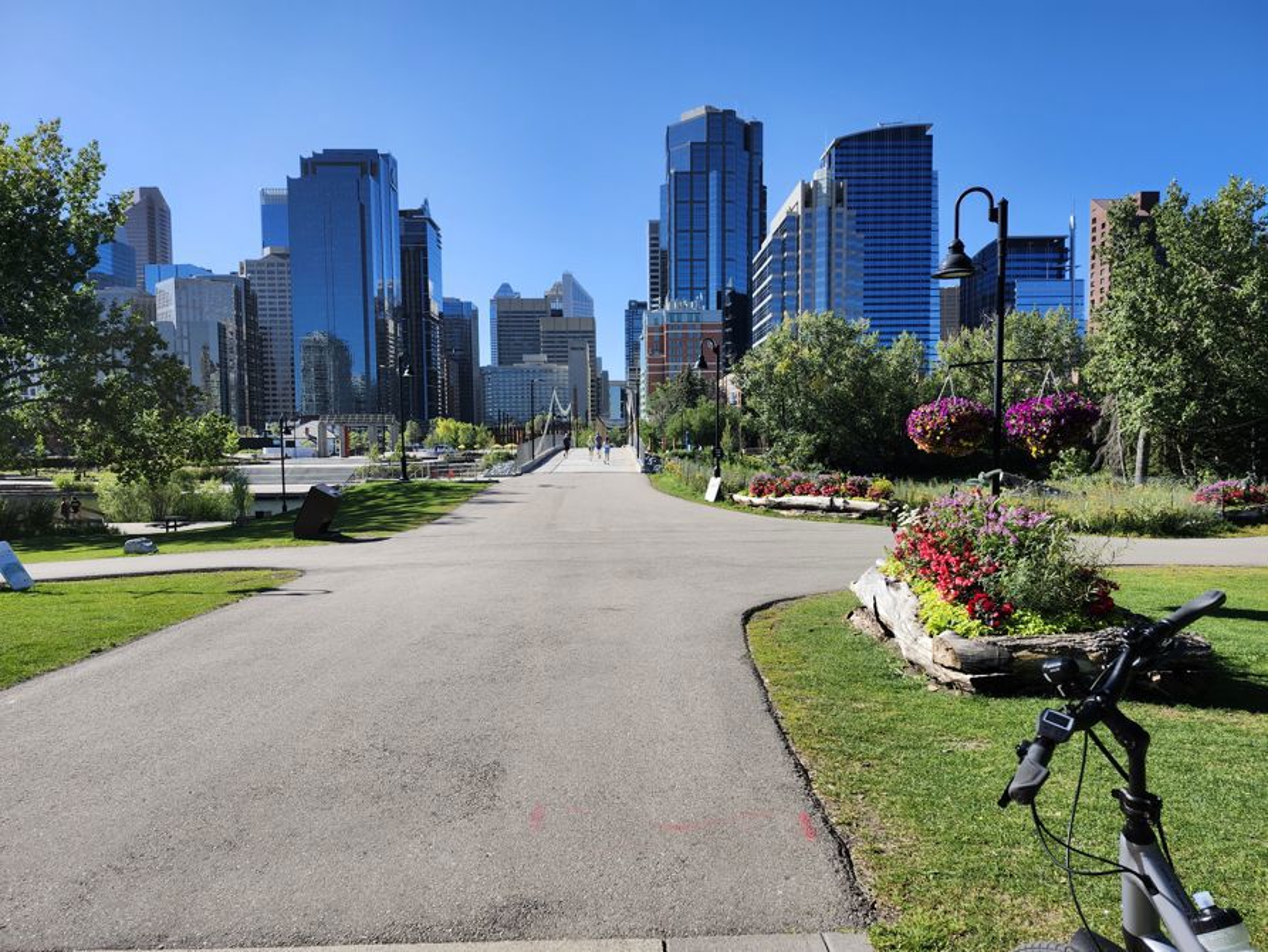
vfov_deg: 58.9
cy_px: 476
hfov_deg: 73.9
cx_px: 634
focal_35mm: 23
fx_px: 843
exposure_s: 1/1151
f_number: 1.8
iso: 25
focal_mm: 5.54
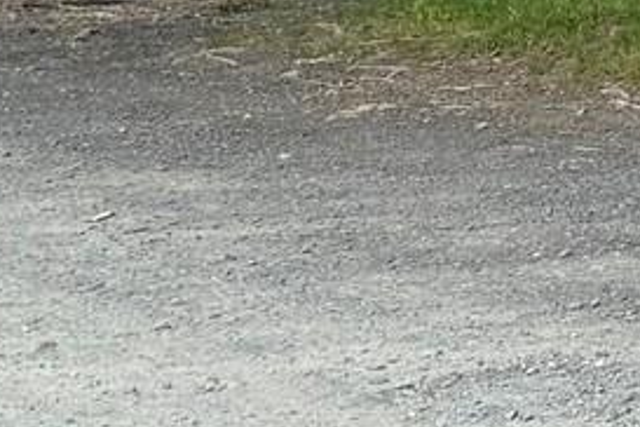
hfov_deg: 8.5
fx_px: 3324
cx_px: 2140
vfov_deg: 7.0
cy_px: -565
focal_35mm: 187
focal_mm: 6.76
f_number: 1.78
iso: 80
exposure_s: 1/1585
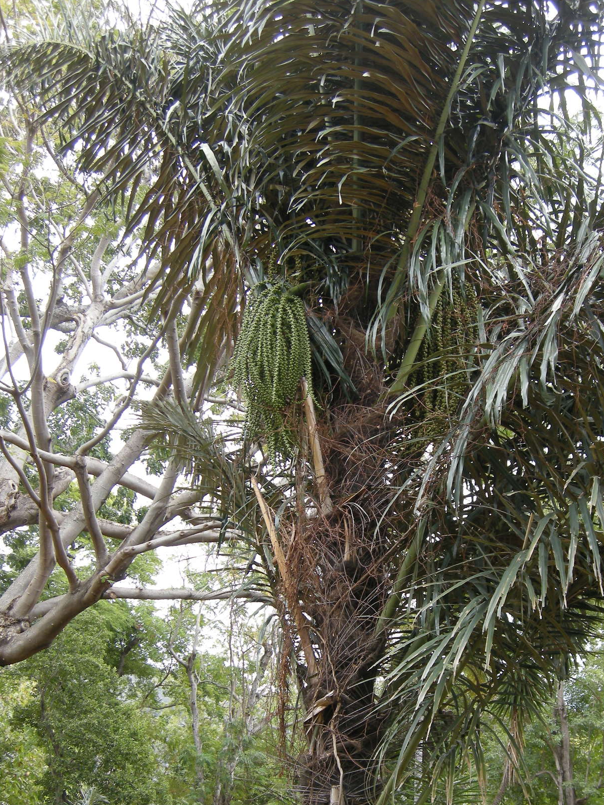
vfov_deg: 36.4
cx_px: 349
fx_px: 1209
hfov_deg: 28.0
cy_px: 543
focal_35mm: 52
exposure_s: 1/92
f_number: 3.4
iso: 64
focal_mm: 7.5
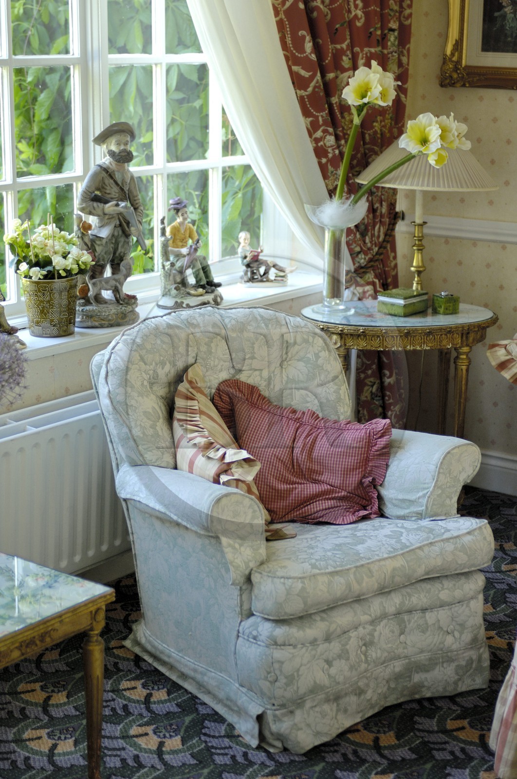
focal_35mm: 68
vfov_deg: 29.9
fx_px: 1458
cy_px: 390
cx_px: 258
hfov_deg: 20.1
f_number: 2.8
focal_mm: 45
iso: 200
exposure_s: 1/60
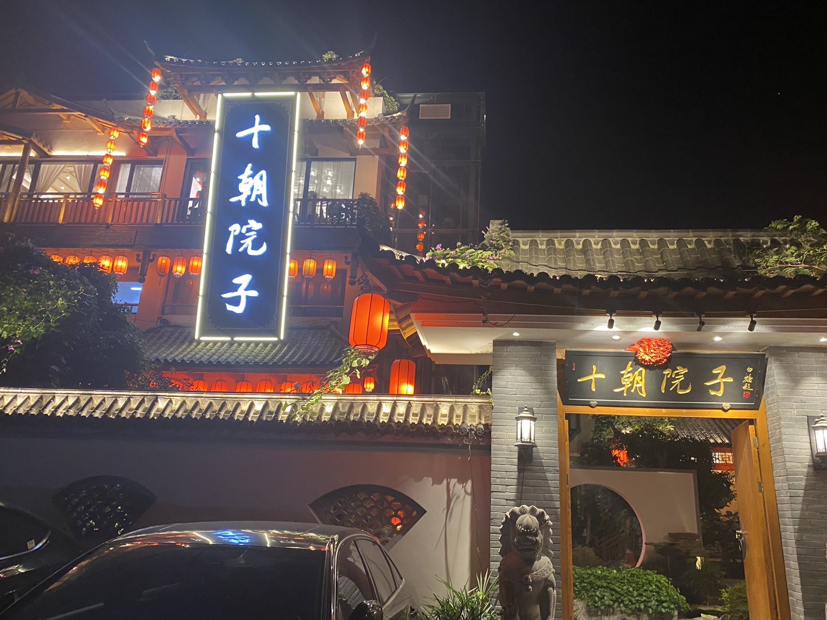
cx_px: 428
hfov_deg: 65.3
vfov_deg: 51.3
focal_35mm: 27
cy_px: 300
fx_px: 645
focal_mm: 4.25
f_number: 1.8
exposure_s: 1/50
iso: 320
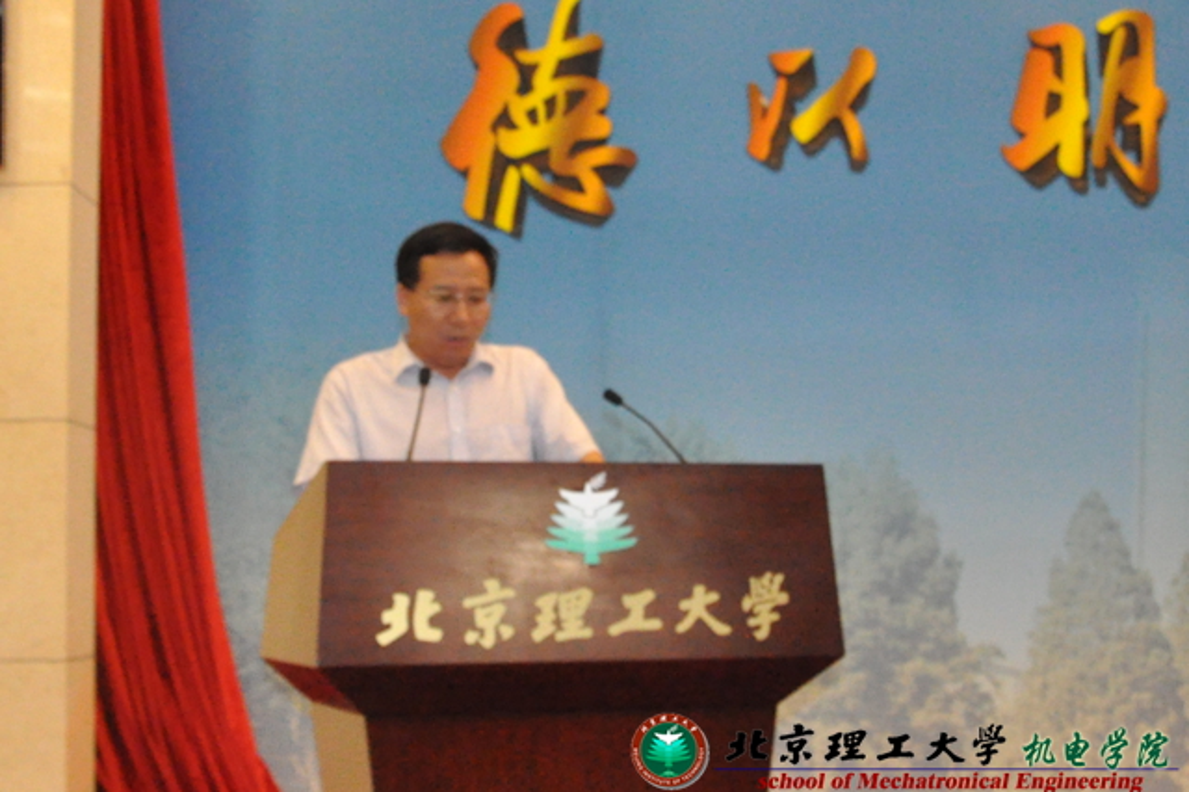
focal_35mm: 32
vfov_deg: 41.7
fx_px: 1040
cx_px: 594
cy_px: 396
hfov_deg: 59.5
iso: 3200
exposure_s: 1/60
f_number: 5.6
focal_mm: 21
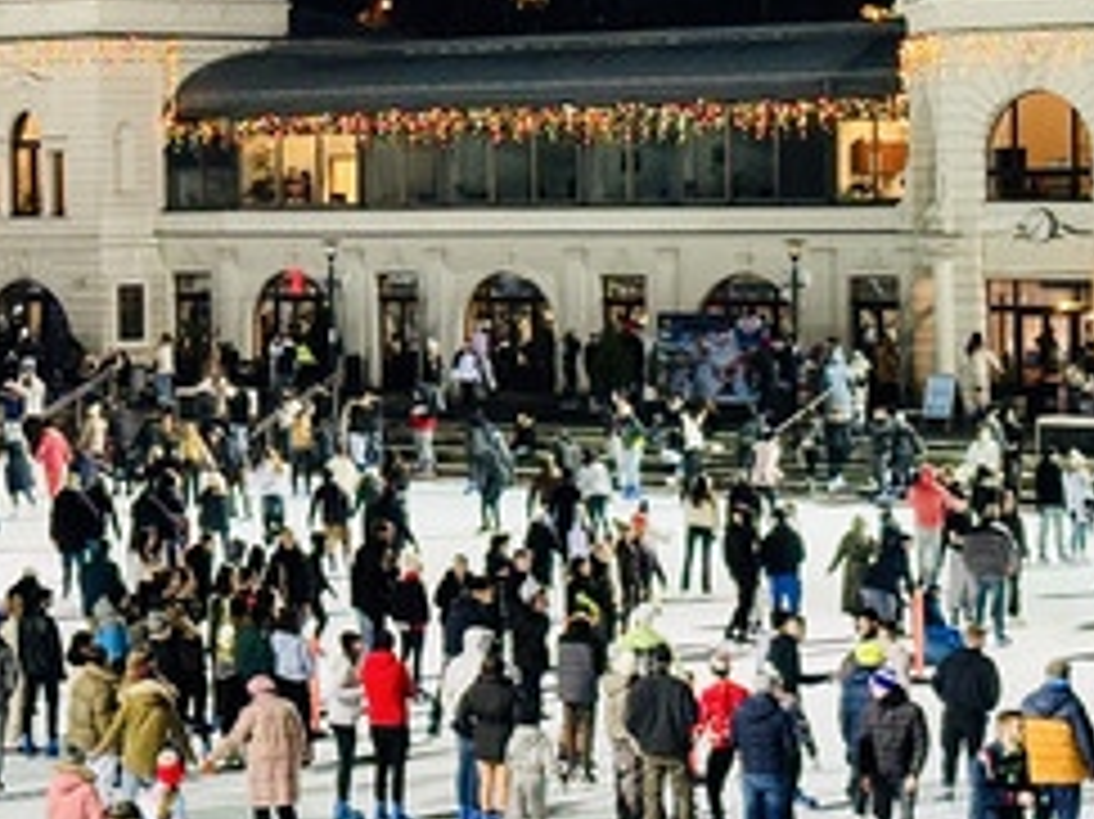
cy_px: 259
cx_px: -248
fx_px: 4738
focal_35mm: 150
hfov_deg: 12.8
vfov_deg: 9.9
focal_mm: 5.96
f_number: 1.6
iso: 80
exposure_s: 1/50
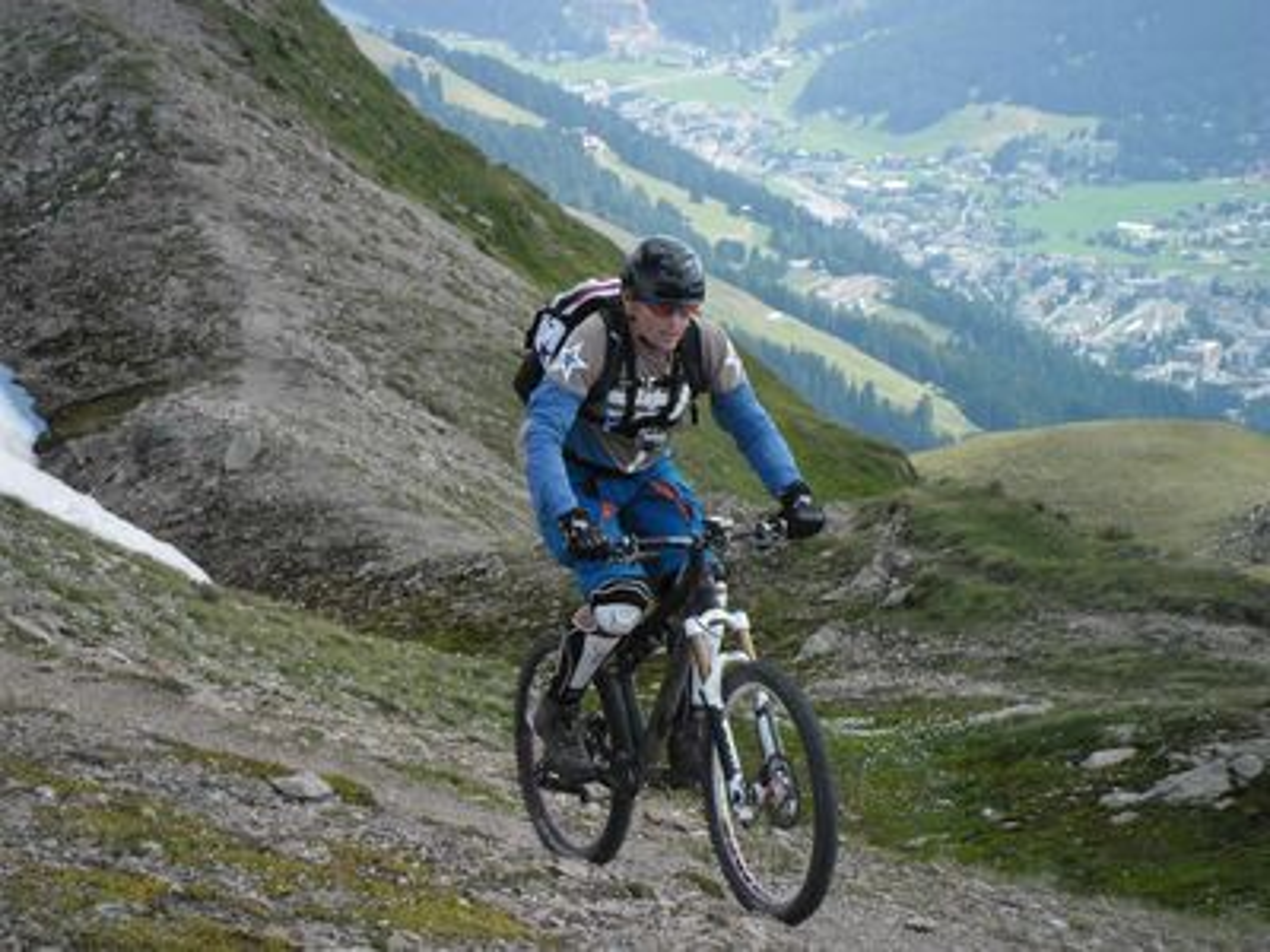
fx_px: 4953
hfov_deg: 14.6
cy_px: 476
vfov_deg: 11.0
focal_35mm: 135
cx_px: 635
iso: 80
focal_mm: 24.5
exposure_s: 1/125
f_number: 5.9
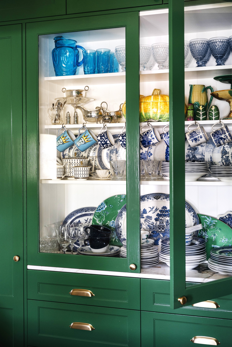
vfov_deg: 41.1
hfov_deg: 28.1
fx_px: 464
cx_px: 116
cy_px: 174
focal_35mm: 48
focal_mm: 48
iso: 400
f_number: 5
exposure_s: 1/10
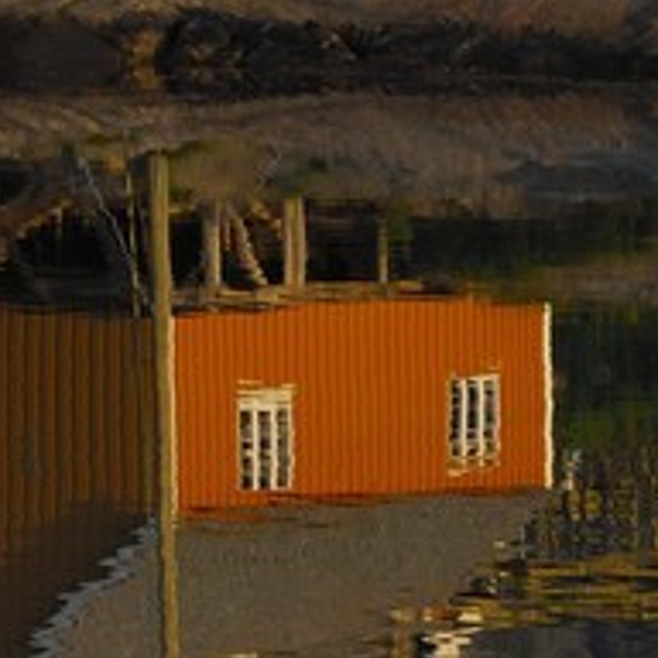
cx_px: -1775
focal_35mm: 446
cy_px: -901
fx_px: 9592
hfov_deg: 3.7
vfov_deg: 3.9
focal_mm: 42
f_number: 7.1
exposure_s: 1/160
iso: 100
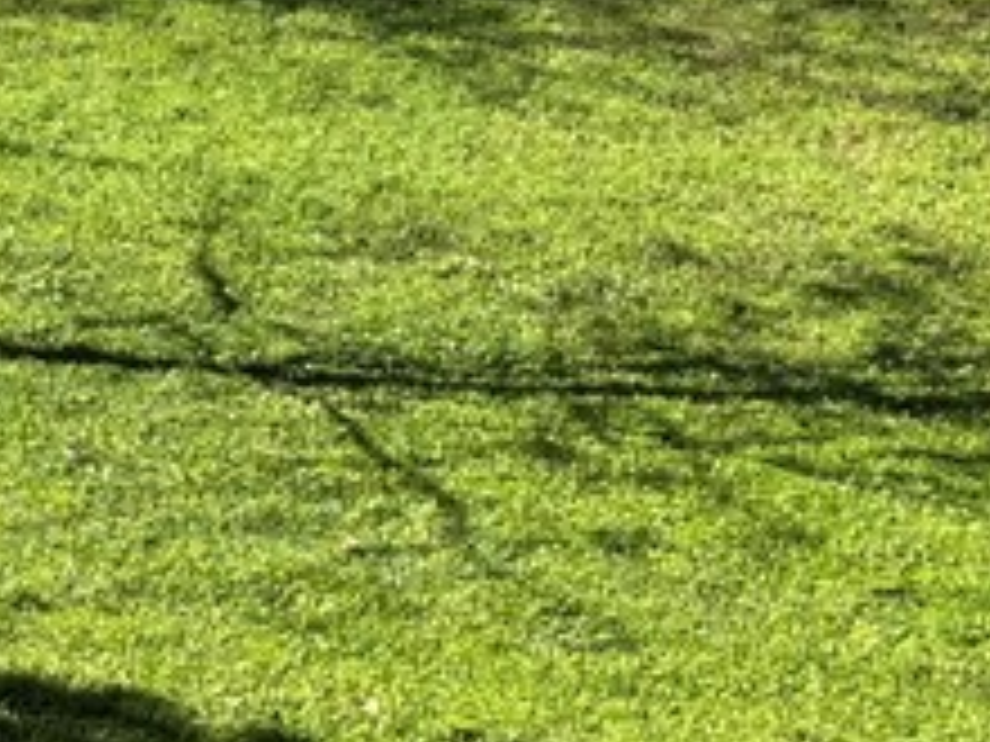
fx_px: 3461
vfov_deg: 11.6
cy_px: -454
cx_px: -508
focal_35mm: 121
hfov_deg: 15.1
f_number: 1.6
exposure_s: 1/1590
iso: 50
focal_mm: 5.96
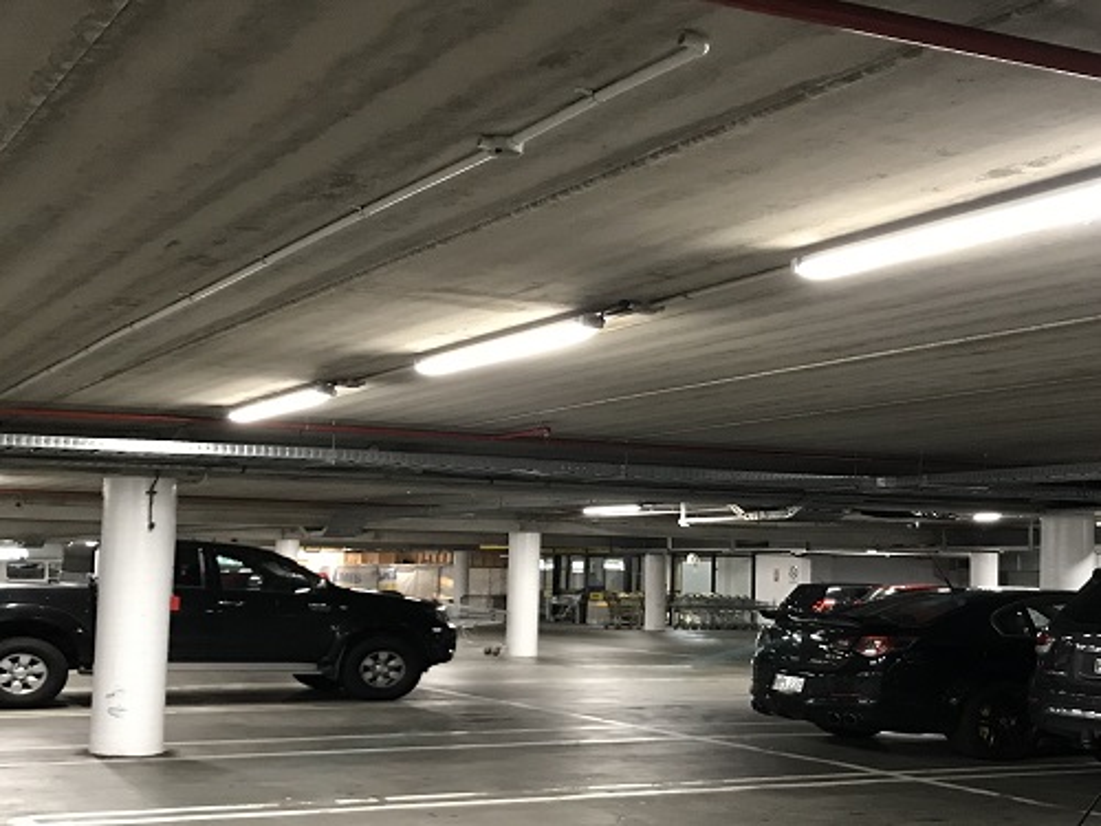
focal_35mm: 28
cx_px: 550
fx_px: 891
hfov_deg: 63.4
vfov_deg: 49.7
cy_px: 413
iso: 100
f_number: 1.8
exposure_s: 1/14
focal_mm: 3.99
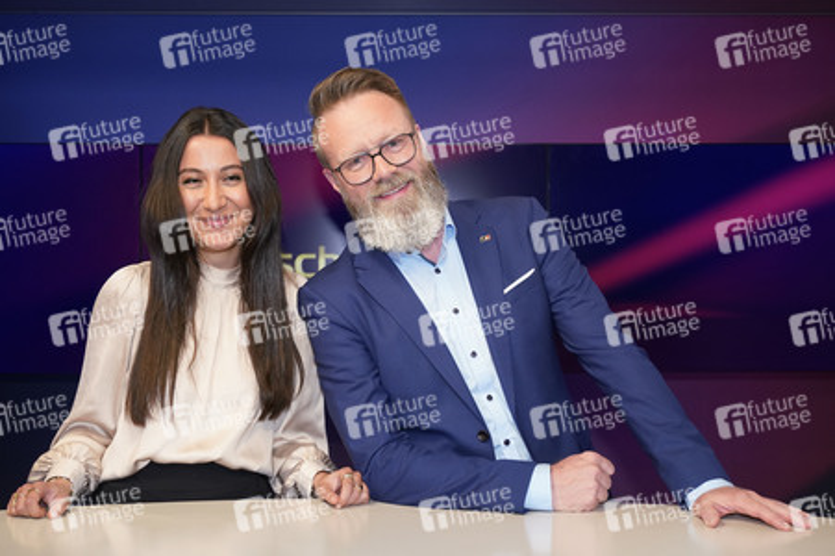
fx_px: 997
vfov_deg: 31.1
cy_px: 278
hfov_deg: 45.5
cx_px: 418
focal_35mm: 43
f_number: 5
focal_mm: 43
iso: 2000
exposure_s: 1/160
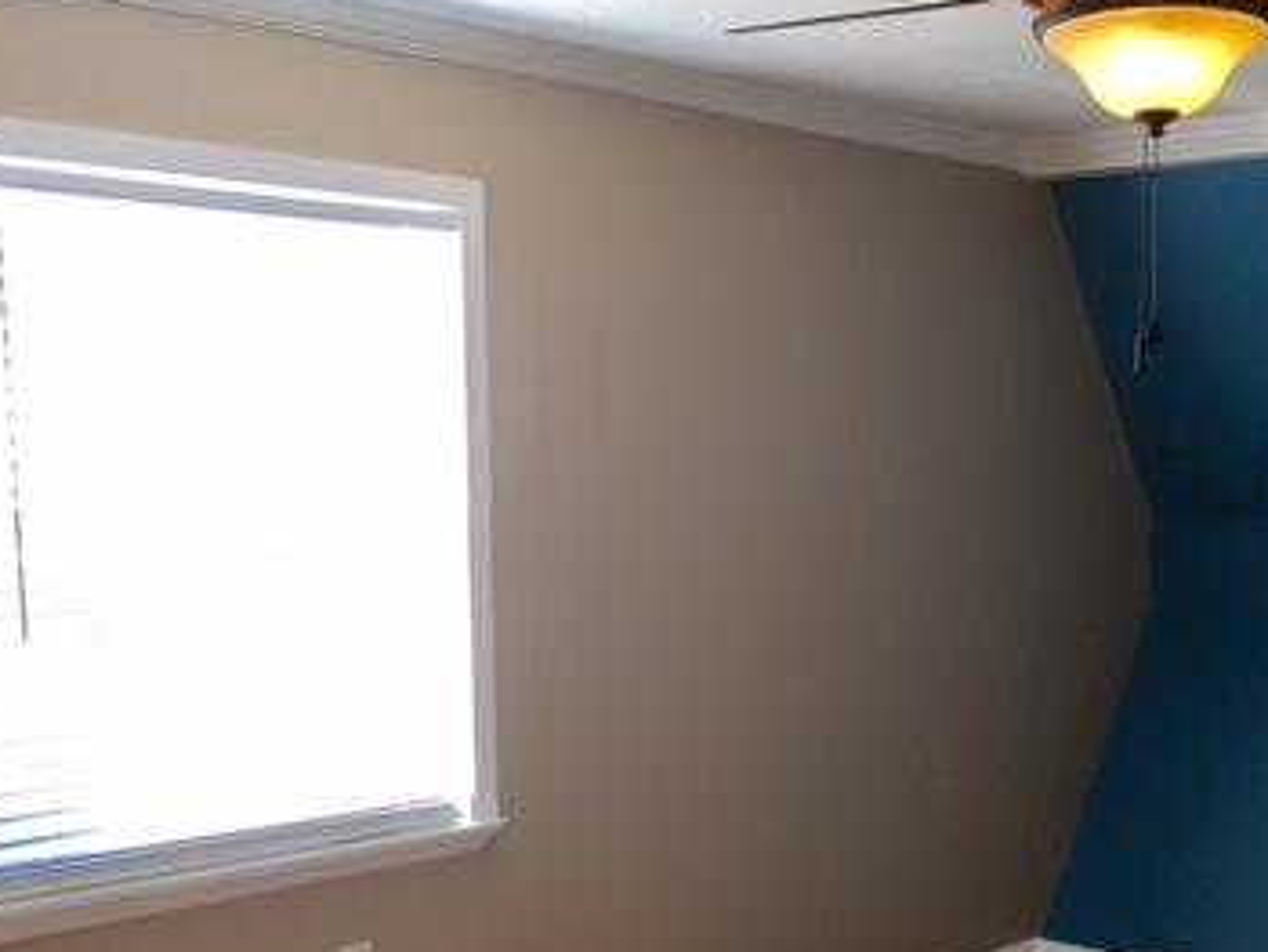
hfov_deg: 35.3
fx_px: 1943
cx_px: 960
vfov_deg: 27.1
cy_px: 735
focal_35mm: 53
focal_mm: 4.15
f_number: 2.2
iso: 25
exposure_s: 1/40
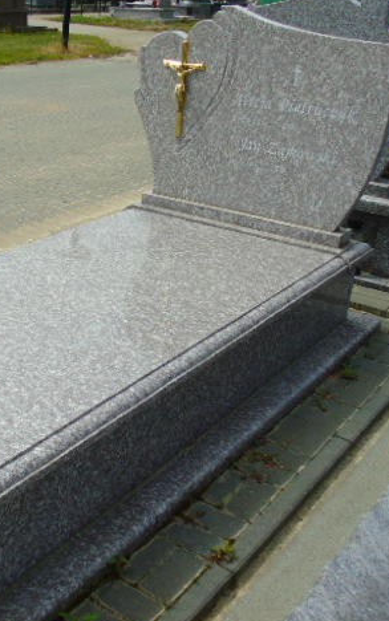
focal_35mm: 42
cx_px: 69
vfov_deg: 47.2
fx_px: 712
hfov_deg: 29.8
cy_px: 312
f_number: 3.6
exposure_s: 1/1000
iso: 80
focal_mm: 5.2
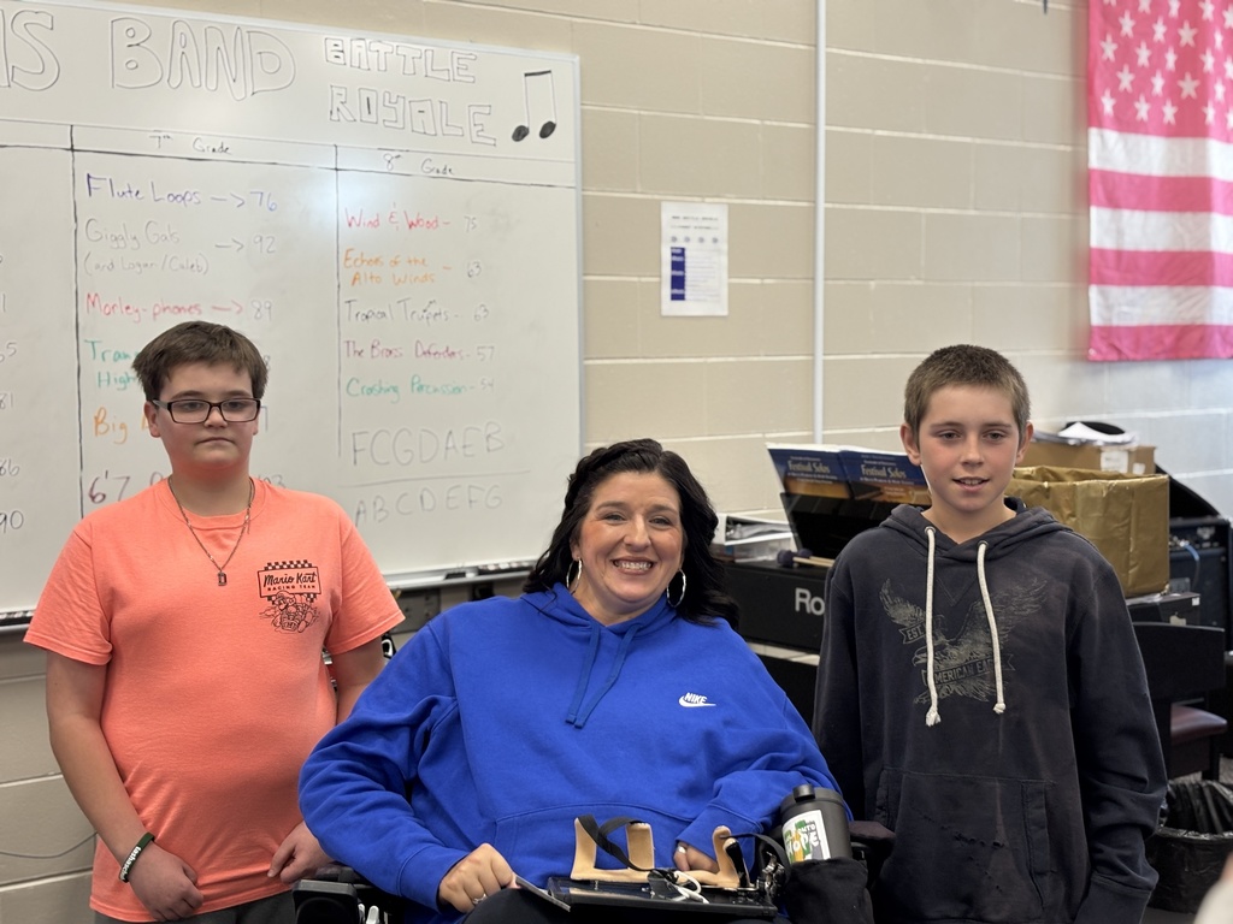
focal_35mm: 52
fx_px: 1852
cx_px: 616
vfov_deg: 28.0
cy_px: 462
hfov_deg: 36.8
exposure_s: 1/60
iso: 100
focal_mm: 5.96
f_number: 1.6
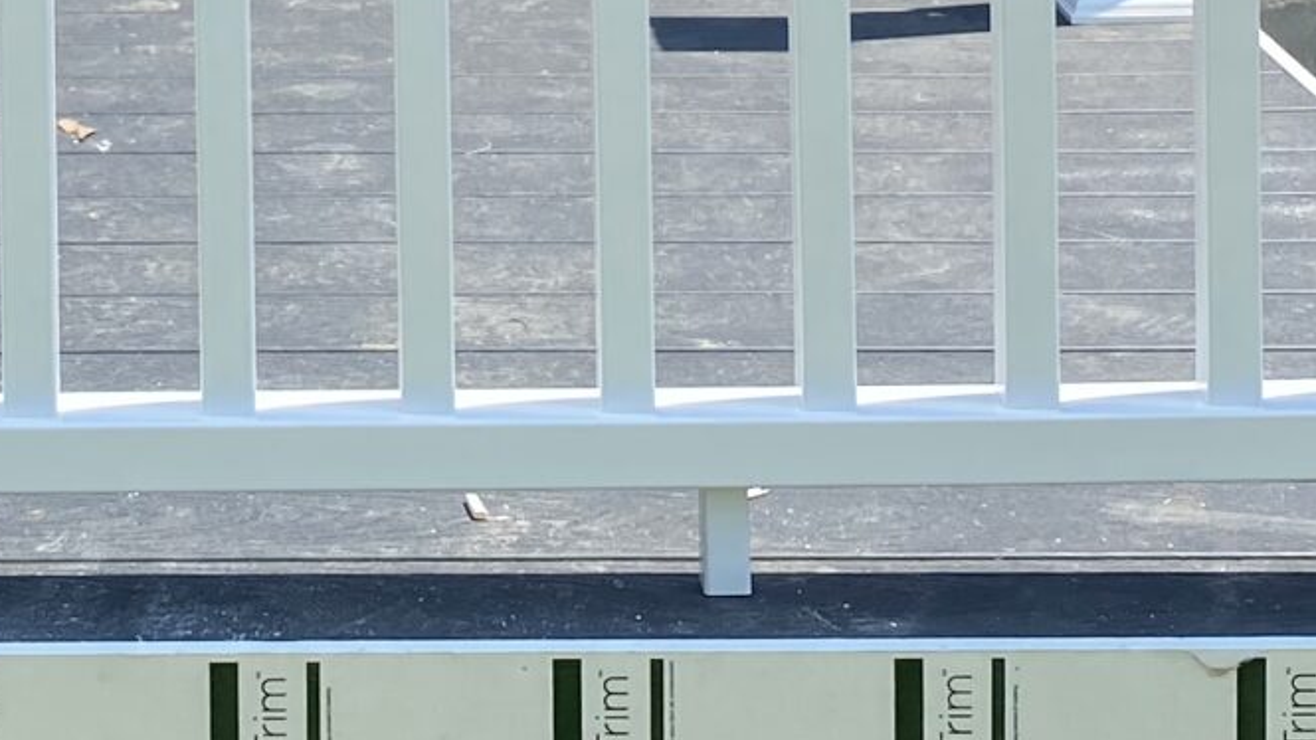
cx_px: 192
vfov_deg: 10.5
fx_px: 3803
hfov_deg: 19.4
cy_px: -586
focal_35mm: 109
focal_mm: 4.25
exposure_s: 1/1653
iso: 32
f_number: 1.8
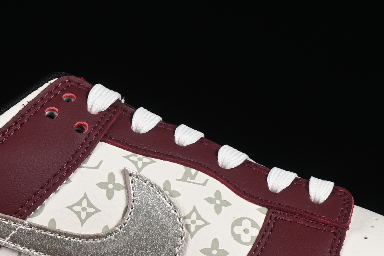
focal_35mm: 216
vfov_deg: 6.4
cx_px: 133
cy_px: 160
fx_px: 2303
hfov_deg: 9.5
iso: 160
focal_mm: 50
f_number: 8
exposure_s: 1/80
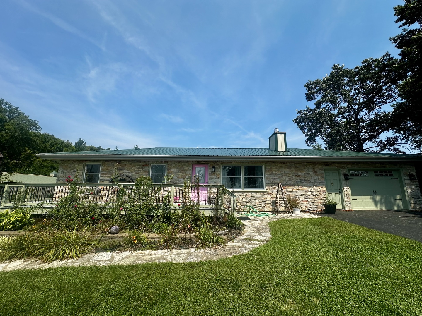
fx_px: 171
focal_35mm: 14
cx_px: 211
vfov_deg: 85.7
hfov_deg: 102.1
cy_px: 158
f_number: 2.2
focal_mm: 2.22
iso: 50
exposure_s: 1/2174
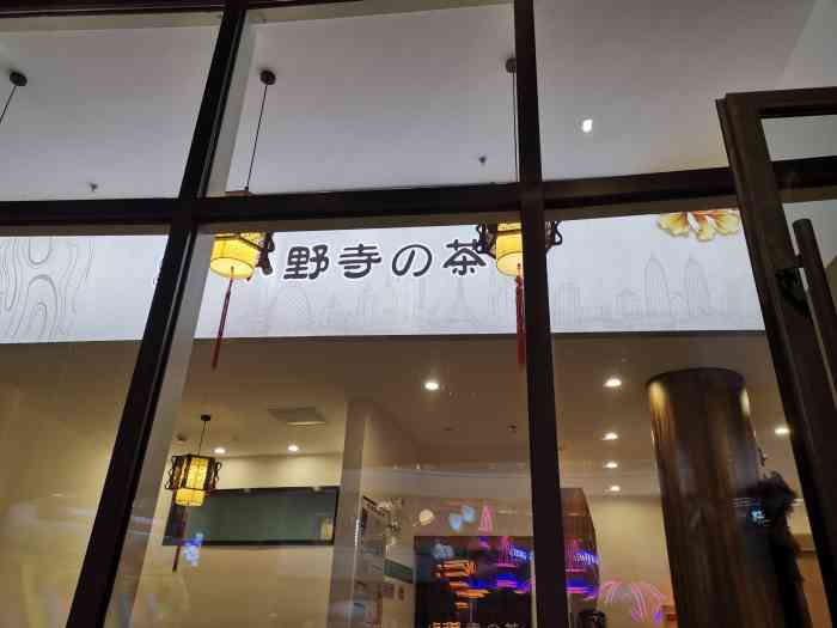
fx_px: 653
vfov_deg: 51.4
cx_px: 418
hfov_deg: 65.3
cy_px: 314
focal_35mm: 27
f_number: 1.8
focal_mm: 4.75
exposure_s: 1/104
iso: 50
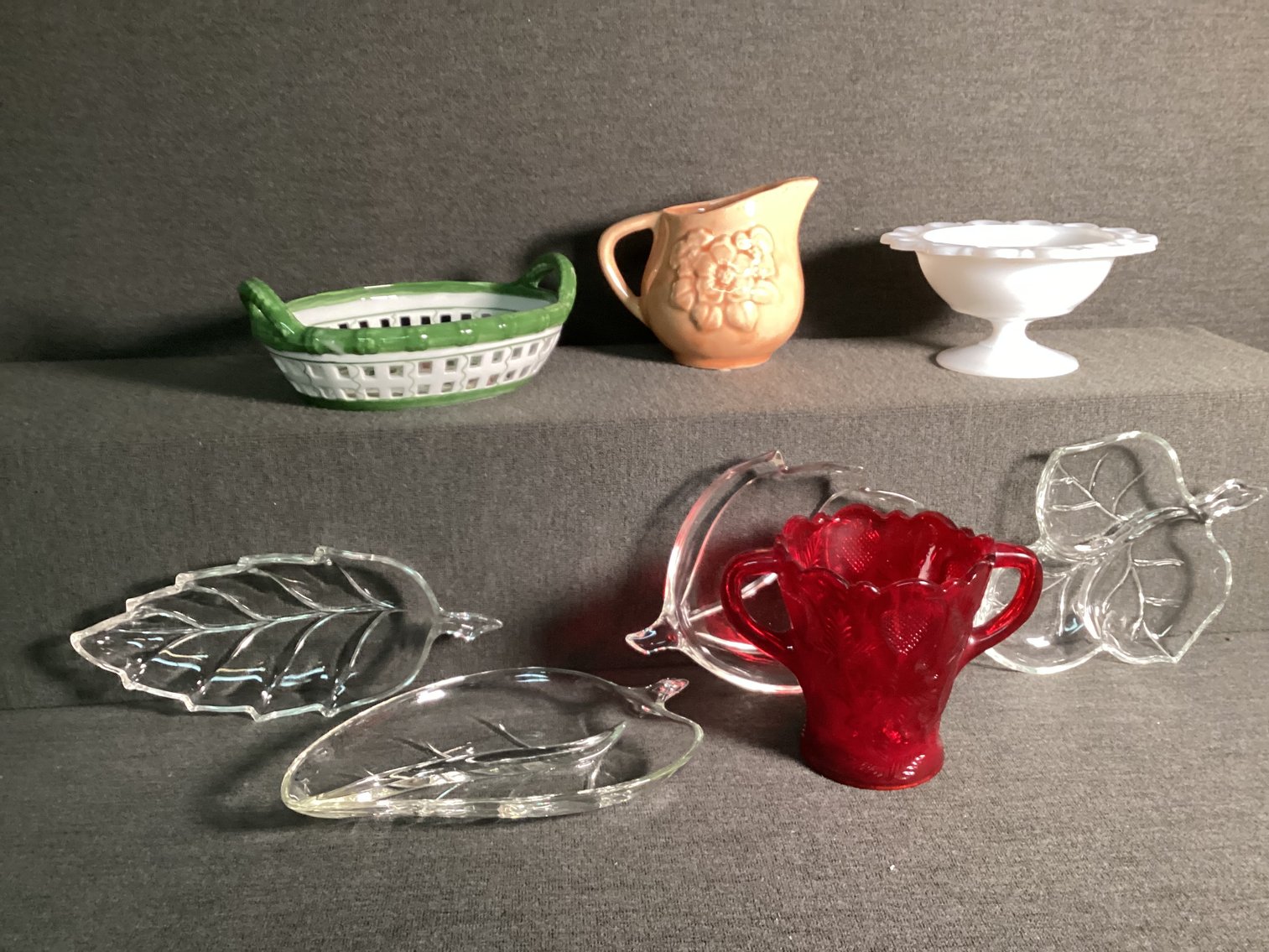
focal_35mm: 31
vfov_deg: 45.4
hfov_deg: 58.3
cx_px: 634
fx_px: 1137
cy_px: 476
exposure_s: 1/40
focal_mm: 3.3
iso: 320
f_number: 2.4
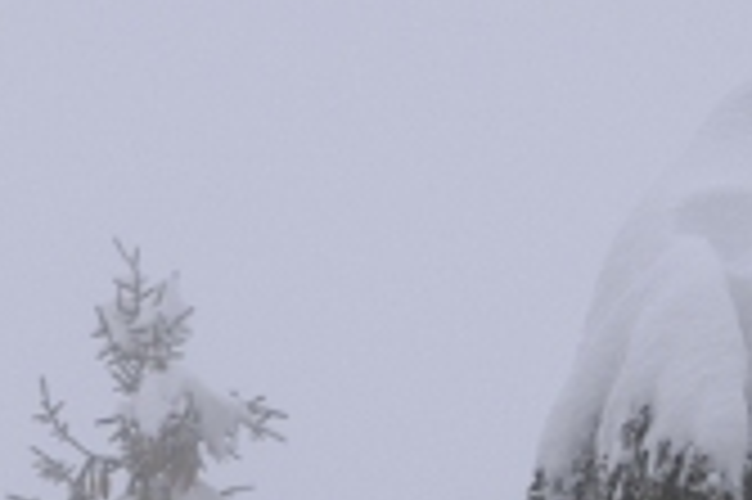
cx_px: 410
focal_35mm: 459
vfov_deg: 3.0
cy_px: 777
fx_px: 9578
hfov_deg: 4.5
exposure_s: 1/90
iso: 200
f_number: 5.6
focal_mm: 80
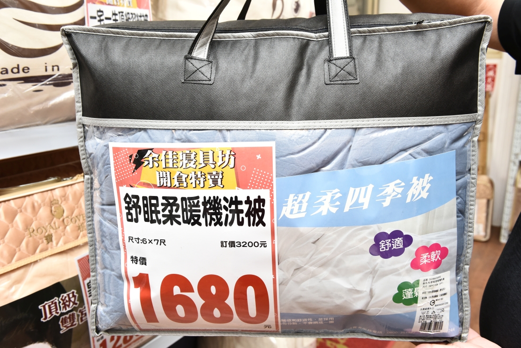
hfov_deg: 60.3
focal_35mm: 31
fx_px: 449
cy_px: 174
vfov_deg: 42.4
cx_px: 260
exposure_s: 1/60
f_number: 8
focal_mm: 31
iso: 1600
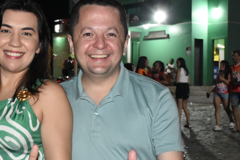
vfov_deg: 17.2
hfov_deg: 25.4
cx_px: 68
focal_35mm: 79
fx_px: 527
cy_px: 104
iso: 3200
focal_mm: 26
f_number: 3.8
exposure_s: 1/100
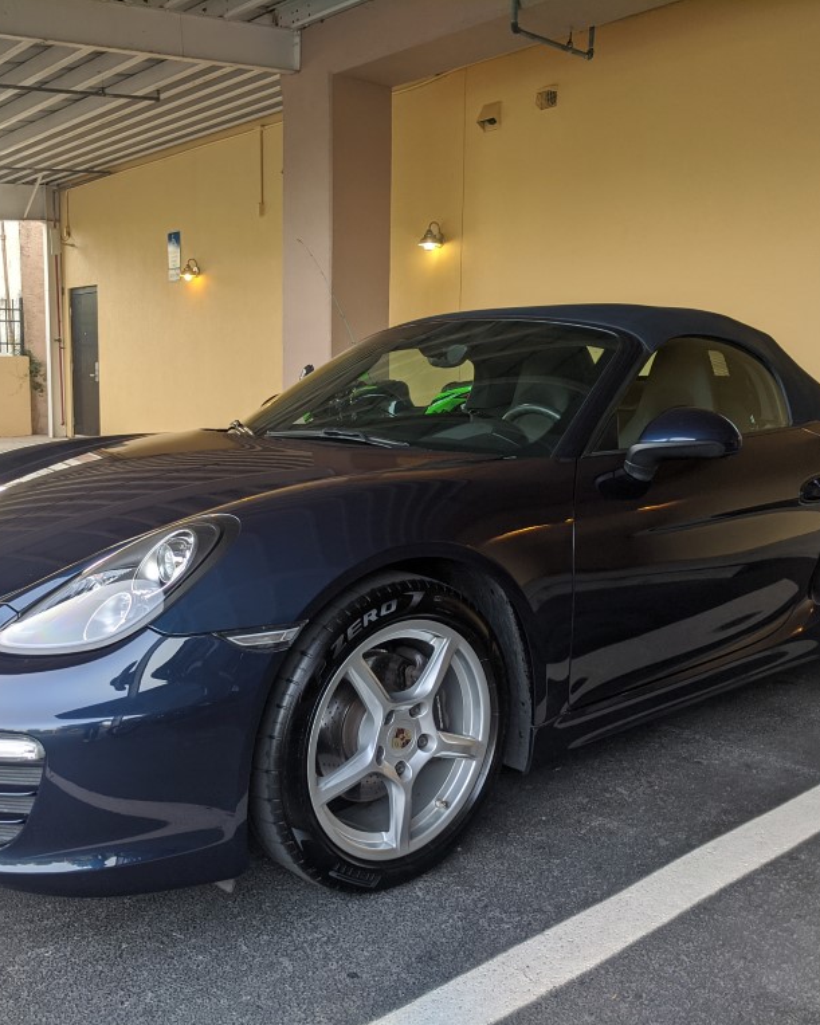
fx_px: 1032
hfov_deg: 43.2
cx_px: 346
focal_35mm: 34
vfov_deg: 52.8
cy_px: 514
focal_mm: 4.67
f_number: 2
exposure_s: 1/131
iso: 72
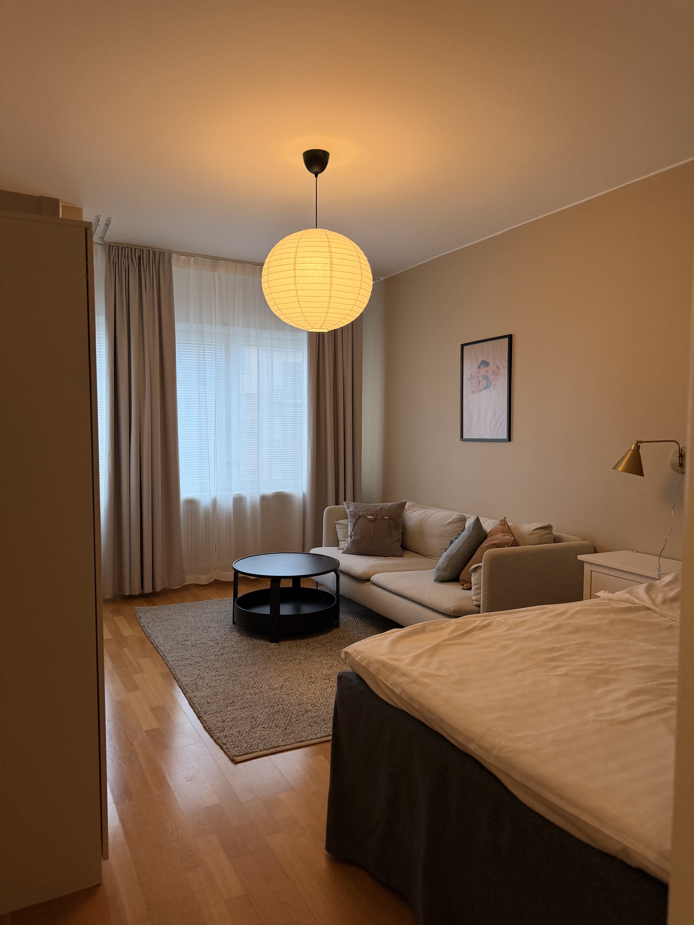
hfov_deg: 56.8
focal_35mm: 24
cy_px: 462
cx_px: 347
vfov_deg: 71.6
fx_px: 642
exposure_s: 1/100
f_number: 1.78
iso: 200
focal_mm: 6.76
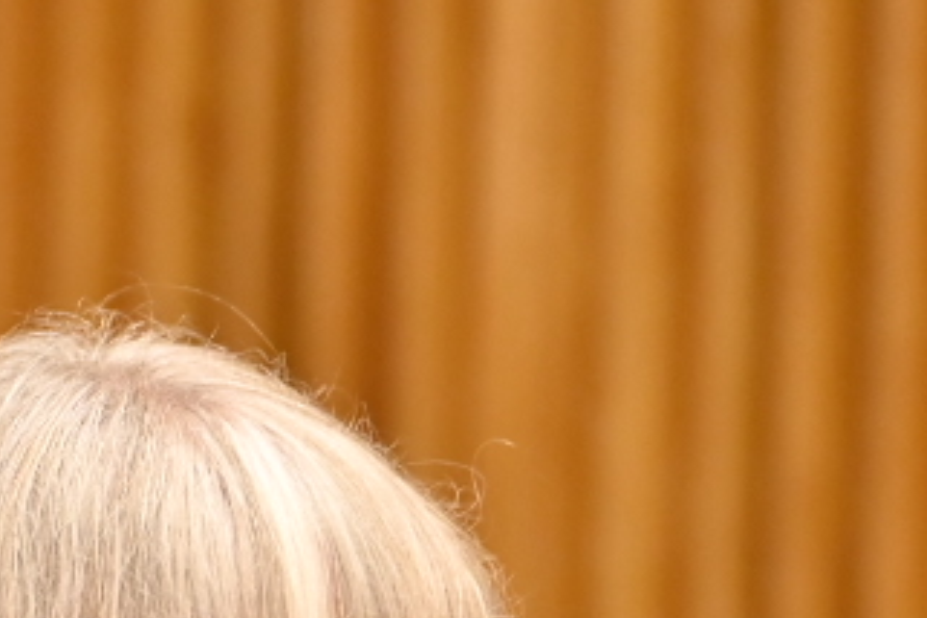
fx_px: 18178
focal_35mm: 706
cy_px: 1066
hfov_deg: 2.9
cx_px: 243
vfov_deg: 1.9
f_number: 2.8
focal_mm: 140
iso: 1800
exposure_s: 1/200
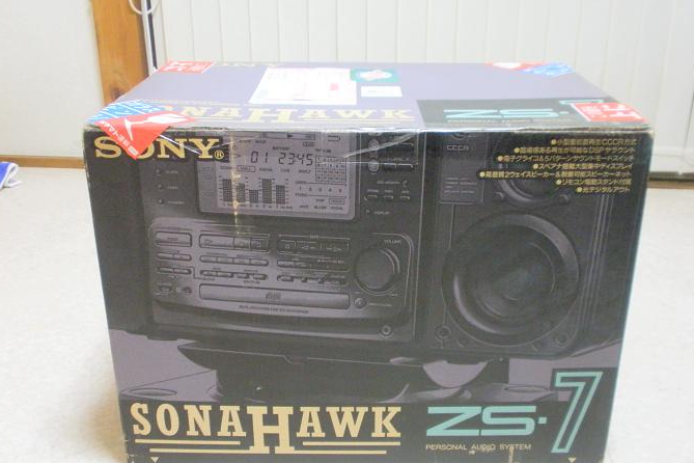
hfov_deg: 46.4
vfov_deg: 31.9
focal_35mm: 42
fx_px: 810
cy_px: 250
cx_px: 373
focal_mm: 6.6
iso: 200
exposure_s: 1/8
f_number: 3.5
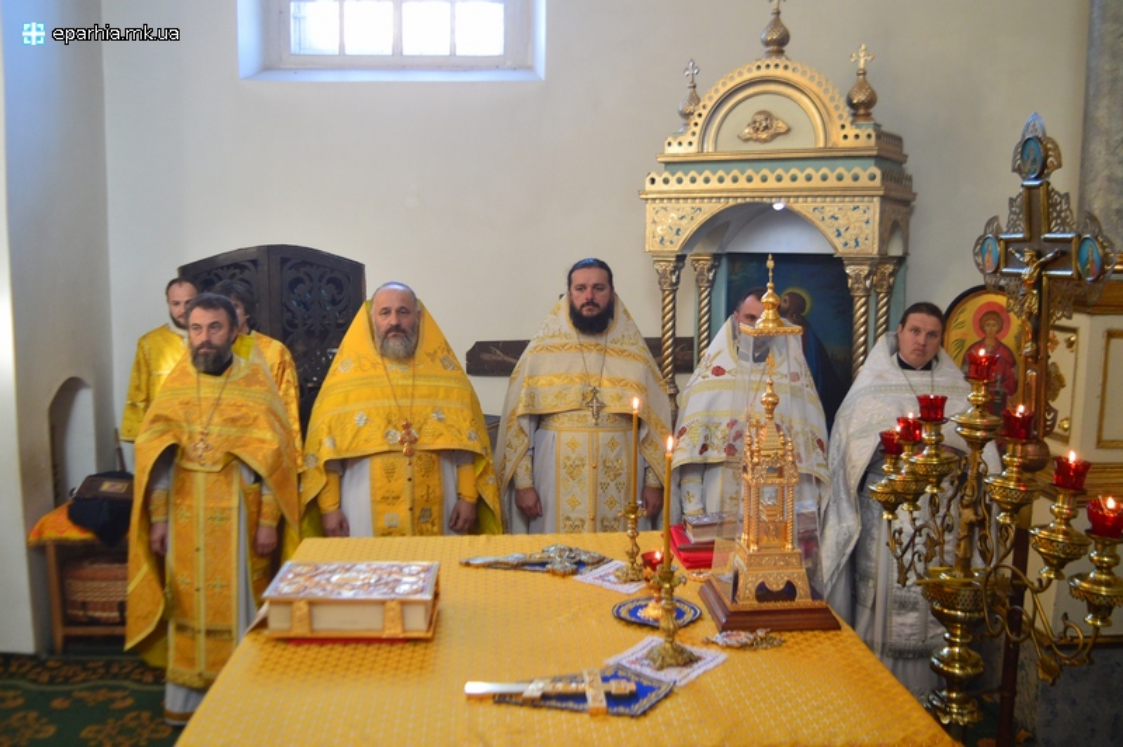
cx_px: 562
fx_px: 1029
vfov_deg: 39.9
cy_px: 374
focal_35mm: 33
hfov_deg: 57.3
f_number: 3.8
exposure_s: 1/40
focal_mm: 22
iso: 800
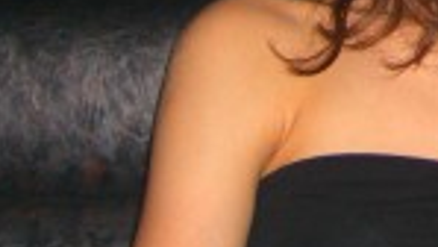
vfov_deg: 6.8
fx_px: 1941
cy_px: -391
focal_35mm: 167
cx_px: 706
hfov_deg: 12.1
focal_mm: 7.9
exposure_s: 1/60
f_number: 2.8
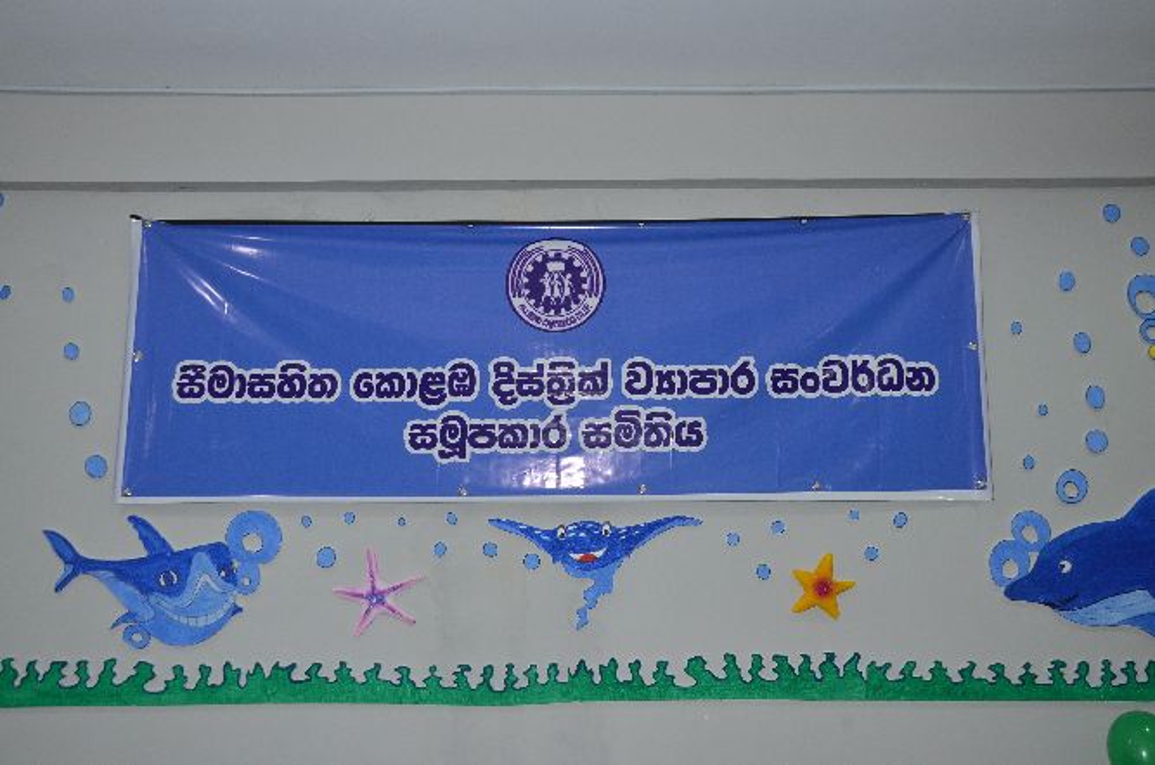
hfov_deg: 51.4
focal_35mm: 38
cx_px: 578
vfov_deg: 35.4
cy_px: 382
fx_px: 1201
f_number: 8
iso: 1000
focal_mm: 25
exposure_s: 1/60
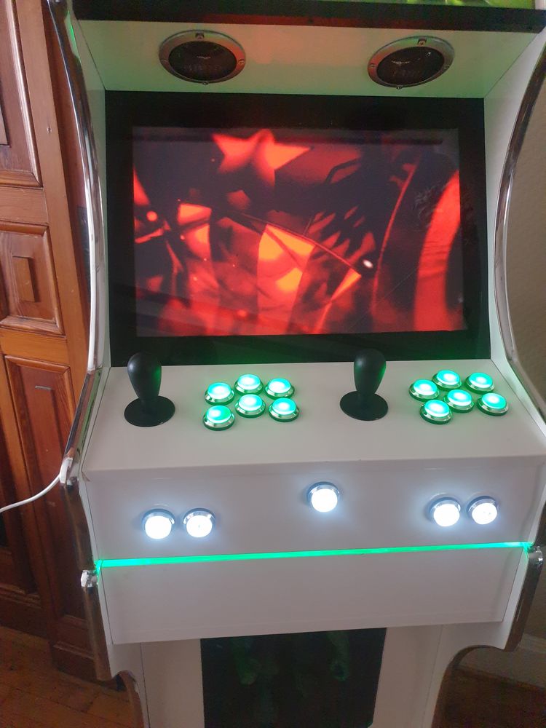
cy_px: 364
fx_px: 547
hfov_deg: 53.1
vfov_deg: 67.3
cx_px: 273
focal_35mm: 26
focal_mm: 4.3
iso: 500
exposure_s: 1/50
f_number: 1.5
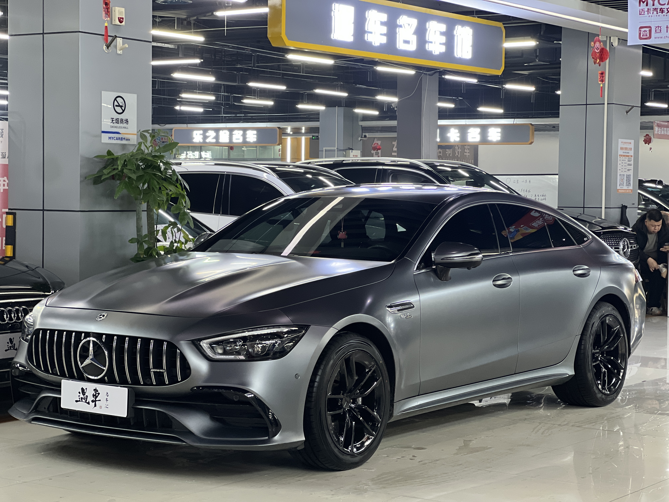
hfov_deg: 25.3
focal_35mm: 77
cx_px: 334
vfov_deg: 19.1
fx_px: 1488
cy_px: 251
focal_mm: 9
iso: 250
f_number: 2.8
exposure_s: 1/33
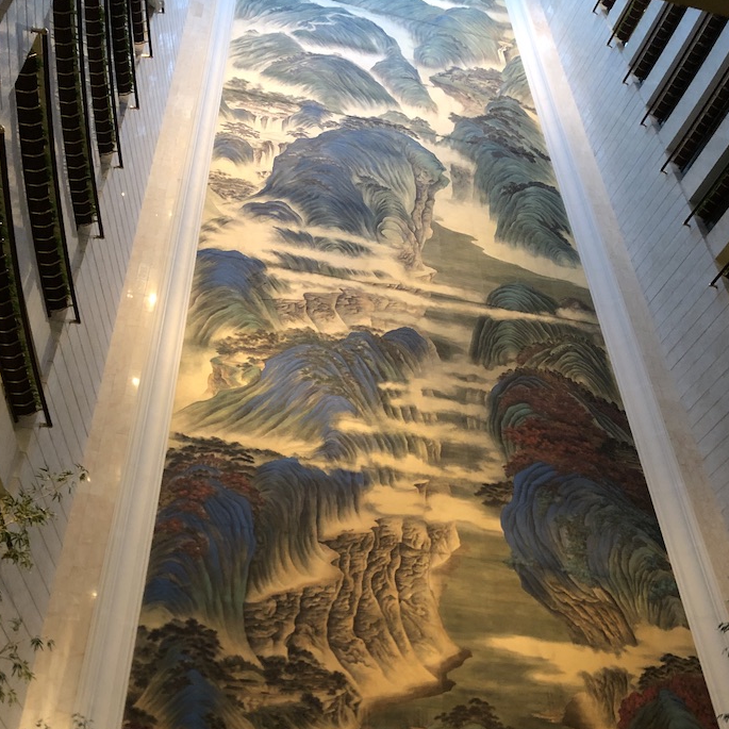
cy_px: 498
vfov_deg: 44.1
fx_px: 882
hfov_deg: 44.9
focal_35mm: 37
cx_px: 346
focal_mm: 4
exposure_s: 1/13
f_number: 1.8
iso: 100
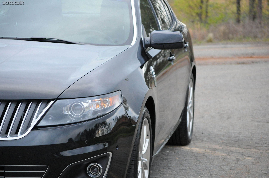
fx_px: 952
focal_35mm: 128
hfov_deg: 16.1
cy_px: 89
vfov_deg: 10.7
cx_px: 134
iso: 1000
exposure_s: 1/100
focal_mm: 85
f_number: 4.2
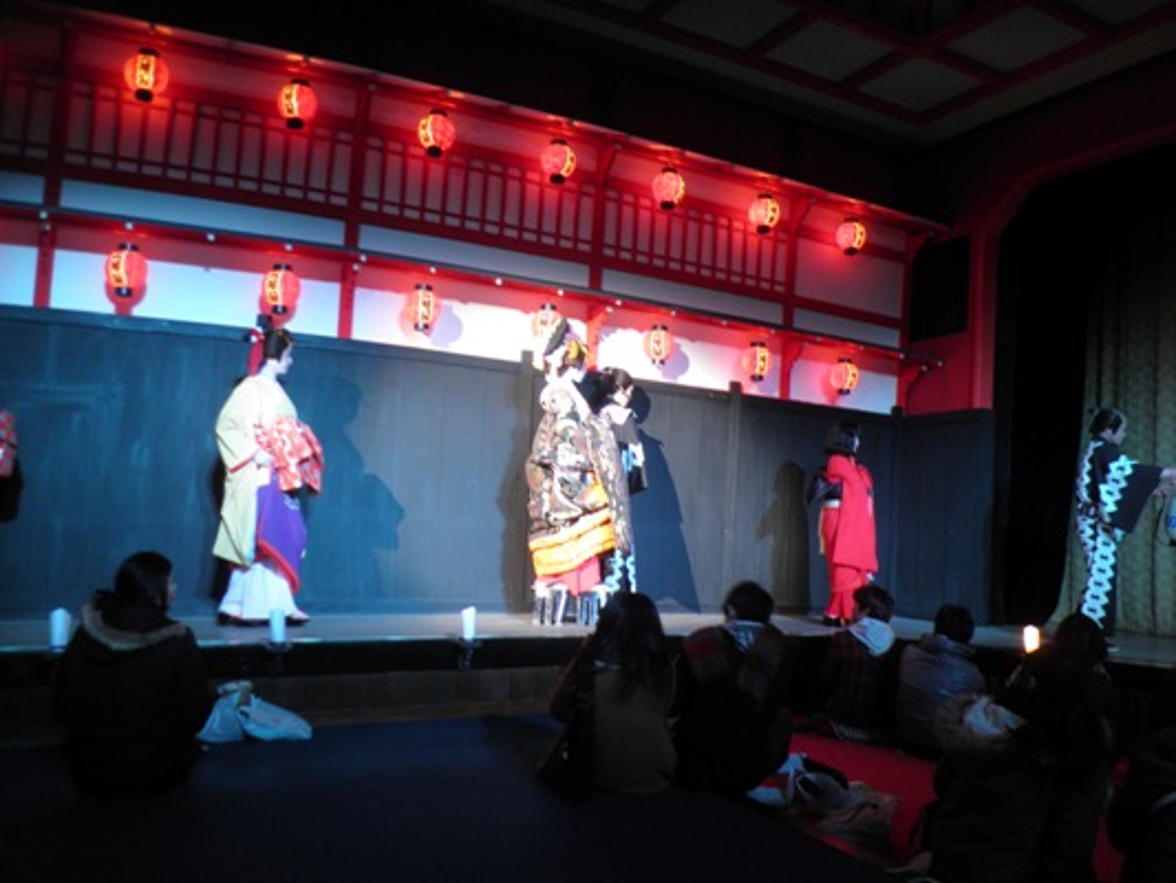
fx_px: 883
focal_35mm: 26
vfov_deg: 53.1
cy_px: 442
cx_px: 588
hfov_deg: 67.3
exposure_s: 1/6
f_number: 2.8
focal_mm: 4.7
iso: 160
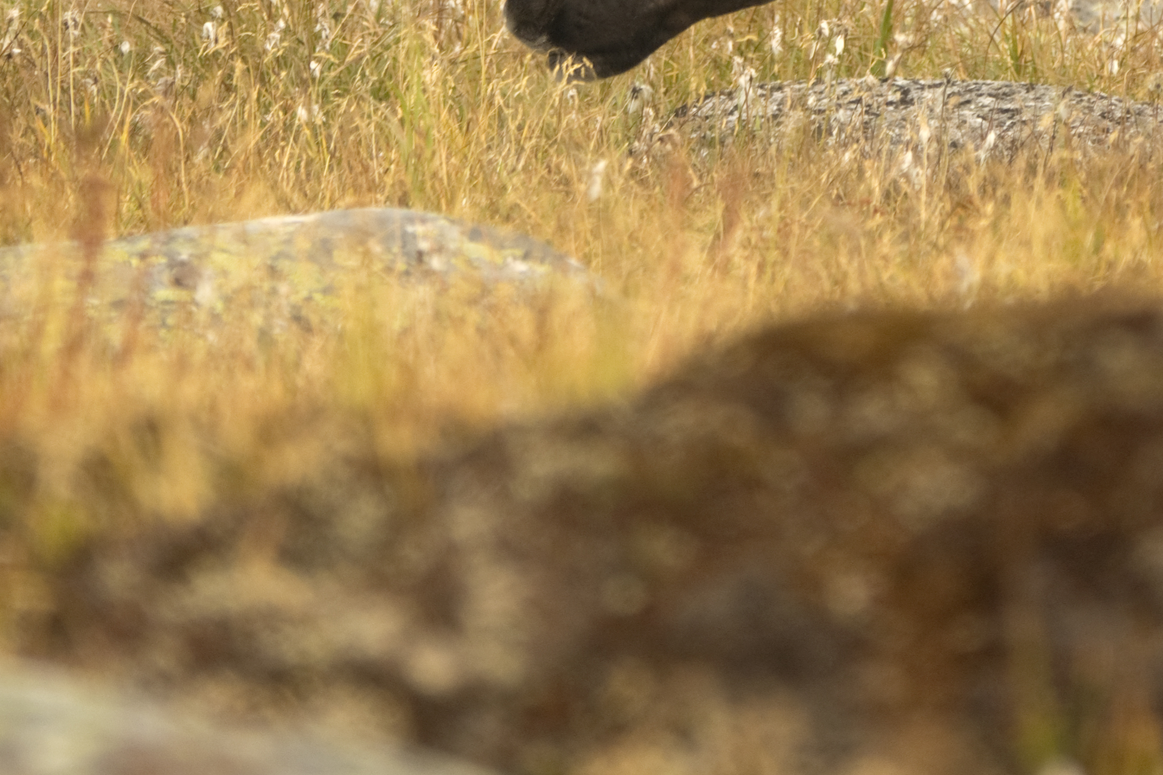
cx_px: 811
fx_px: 54043
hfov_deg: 1.2
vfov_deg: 0.8
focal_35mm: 1673
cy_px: -237
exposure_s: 1/320
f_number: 4
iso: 100
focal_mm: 220
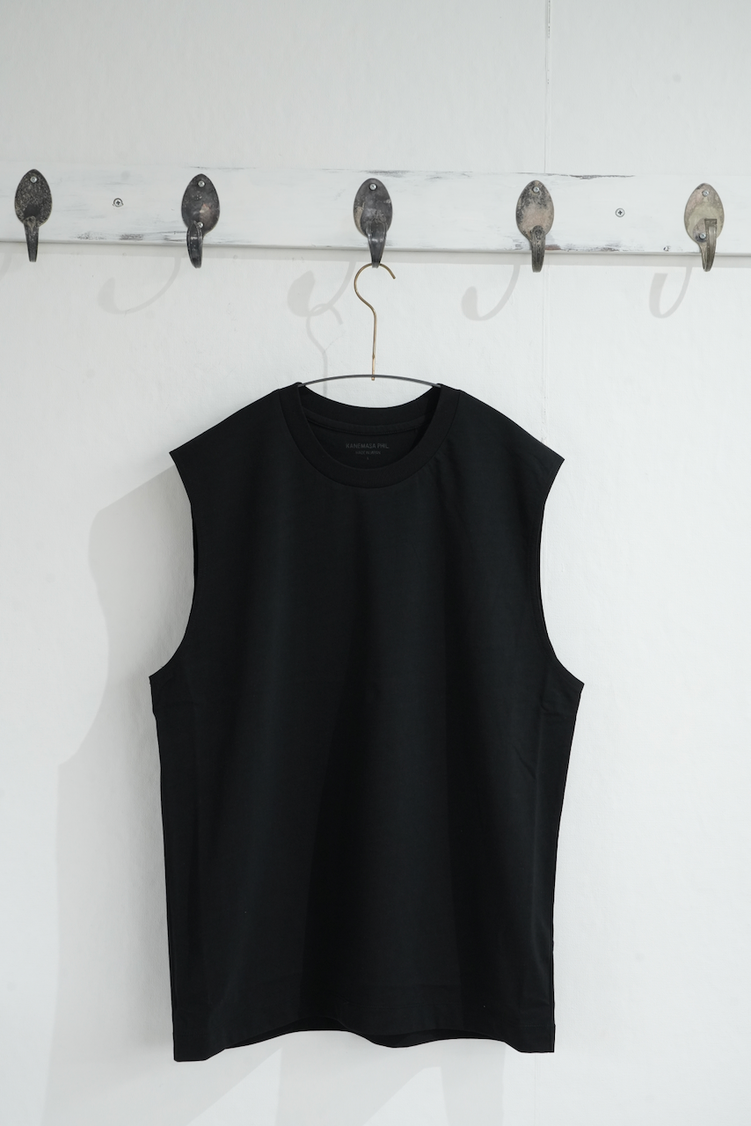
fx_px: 1751
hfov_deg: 24.2
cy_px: 563
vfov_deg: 35.6
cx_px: 376
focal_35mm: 56
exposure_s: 1/30
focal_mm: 56
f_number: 10
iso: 2000
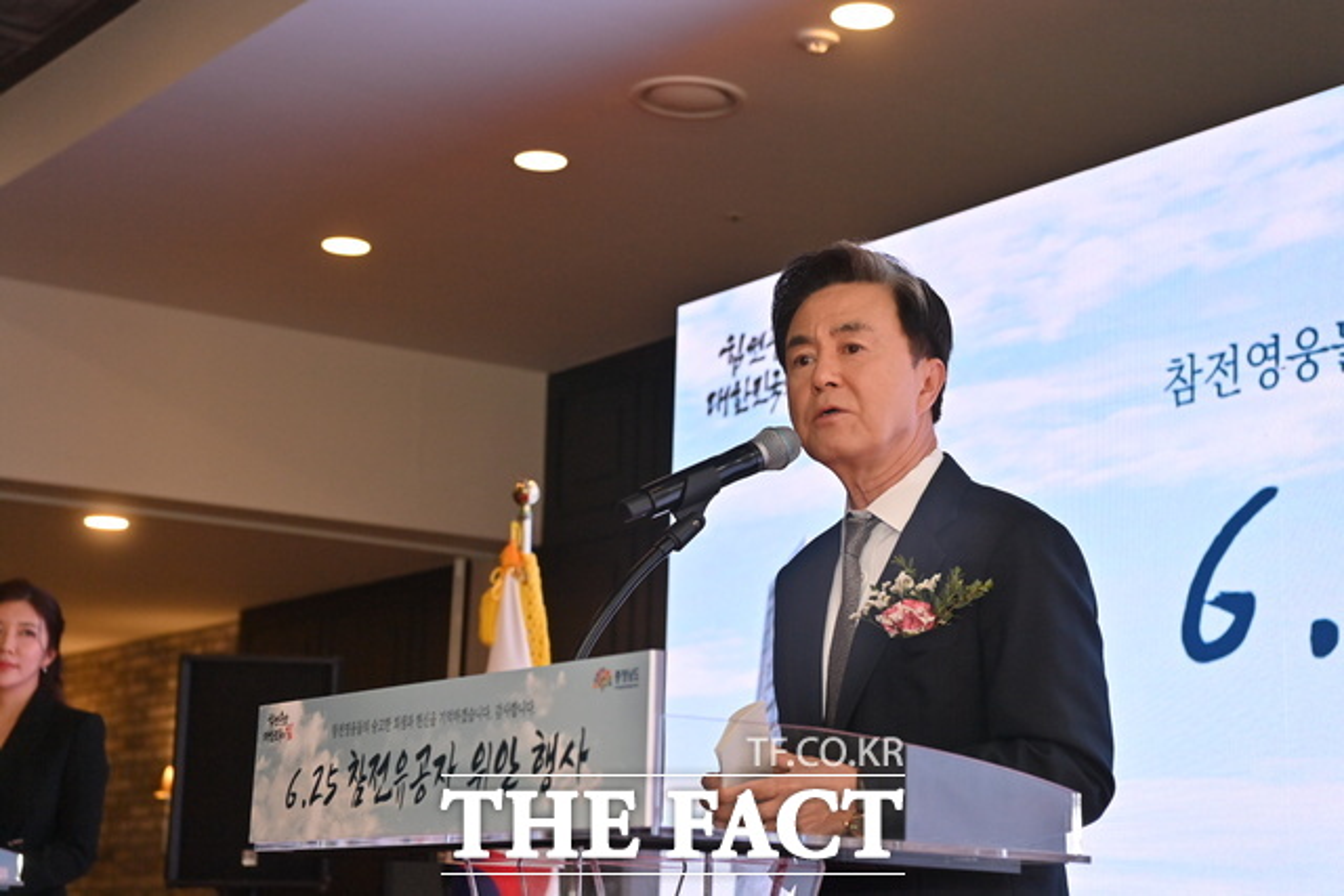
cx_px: 672
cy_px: 448
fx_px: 2614
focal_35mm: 70
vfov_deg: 19.5
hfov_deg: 28.8
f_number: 5.6
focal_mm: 70
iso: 1000
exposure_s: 1/250
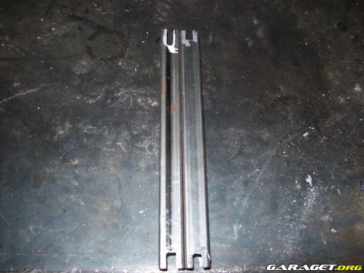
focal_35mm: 36
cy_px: 136
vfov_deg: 39.7
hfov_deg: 51.4
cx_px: 182
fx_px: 379
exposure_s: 1/64
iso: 80
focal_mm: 6
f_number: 2.7
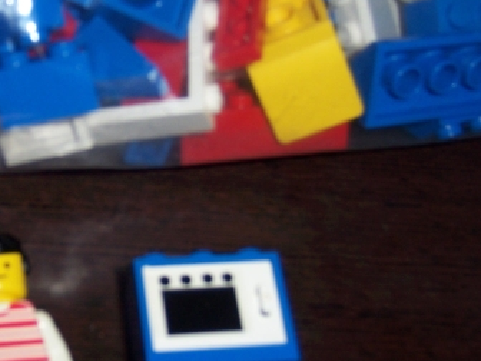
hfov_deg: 27.5
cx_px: 83
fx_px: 959
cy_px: 207
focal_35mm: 69
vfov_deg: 21.3
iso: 80
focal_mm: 6.2
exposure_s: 1/60
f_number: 2.8
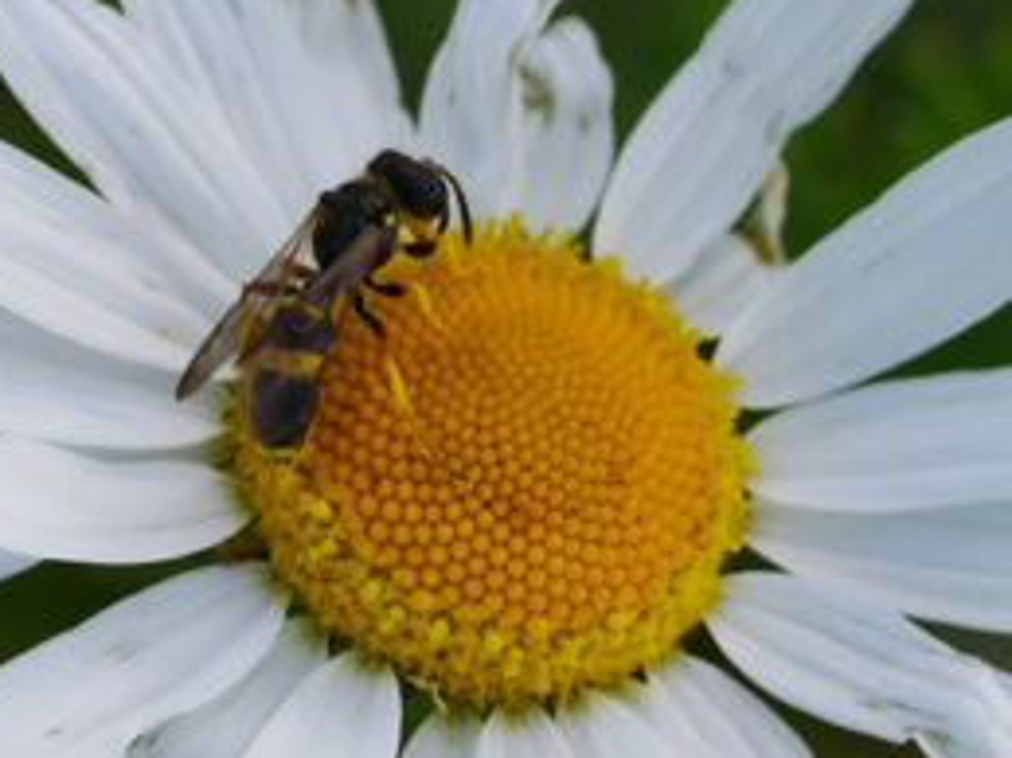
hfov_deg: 11.1
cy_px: 862
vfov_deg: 8.3
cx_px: 324
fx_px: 5201
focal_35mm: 178
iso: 200
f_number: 4
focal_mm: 30
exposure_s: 1/640
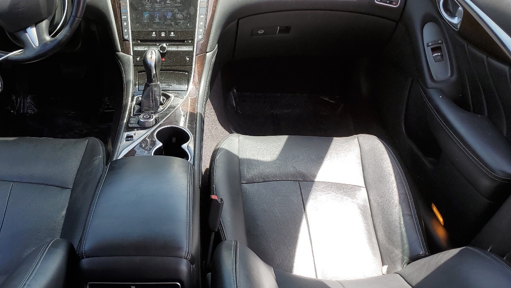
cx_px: 178
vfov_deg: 32.0
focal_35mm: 37
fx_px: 501
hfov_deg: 53.1
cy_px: 151
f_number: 1.5
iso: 50
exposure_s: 1/556
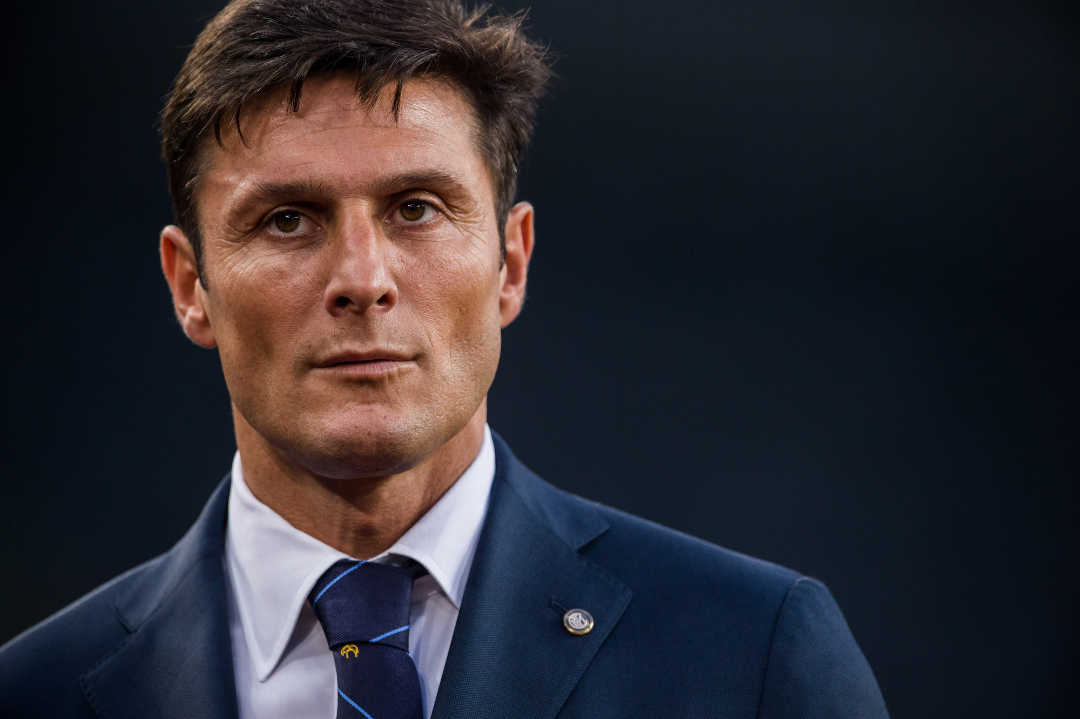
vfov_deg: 2.5
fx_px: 16490
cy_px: 360
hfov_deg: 3.8
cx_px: 540
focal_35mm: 550
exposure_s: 1/1000
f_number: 4
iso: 2000
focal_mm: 550
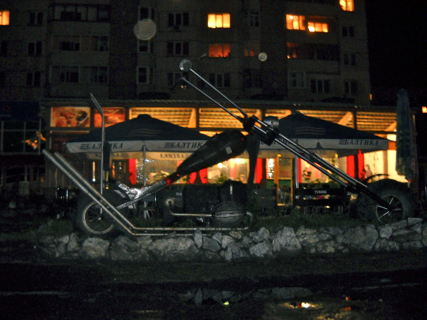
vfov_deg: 35.1
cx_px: 214
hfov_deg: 45.8
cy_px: 160
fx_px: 506
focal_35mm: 41
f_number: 3.1
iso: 400
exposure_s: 1/4
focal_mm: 6.72
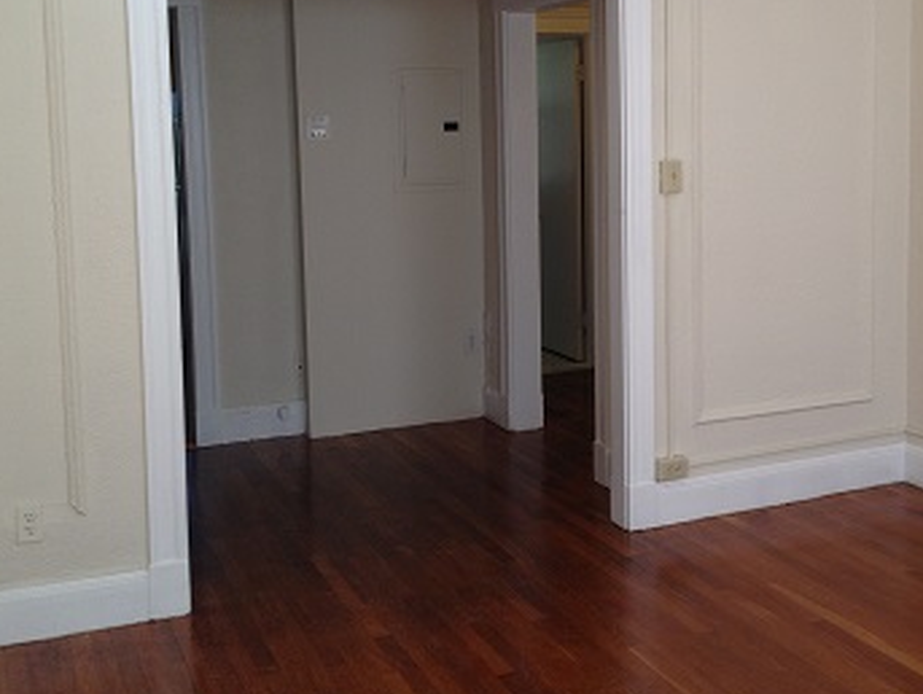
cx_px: 597
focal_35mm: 50
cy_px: 237
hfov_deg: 37.8
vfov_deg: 29.0
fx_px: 1335
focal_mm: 4.28
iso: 50
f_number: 2.4
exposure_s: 1/60
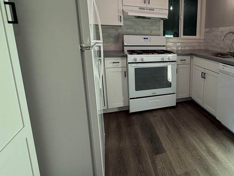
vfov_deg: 56.4
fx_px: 162
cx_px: 181
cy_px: 70
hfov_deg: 66.2
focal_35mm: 24
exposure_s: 1/120
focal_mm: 2.22
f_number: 2.2
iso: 80
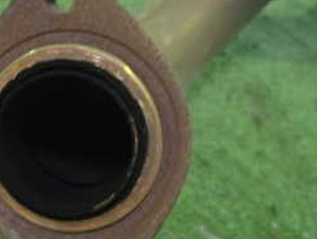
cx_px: 69
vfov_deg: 24.8
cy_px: 143
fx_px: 541
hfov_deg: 31.9
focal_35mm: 59
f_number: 2
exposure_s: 1/30
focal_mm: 4.5
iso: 640
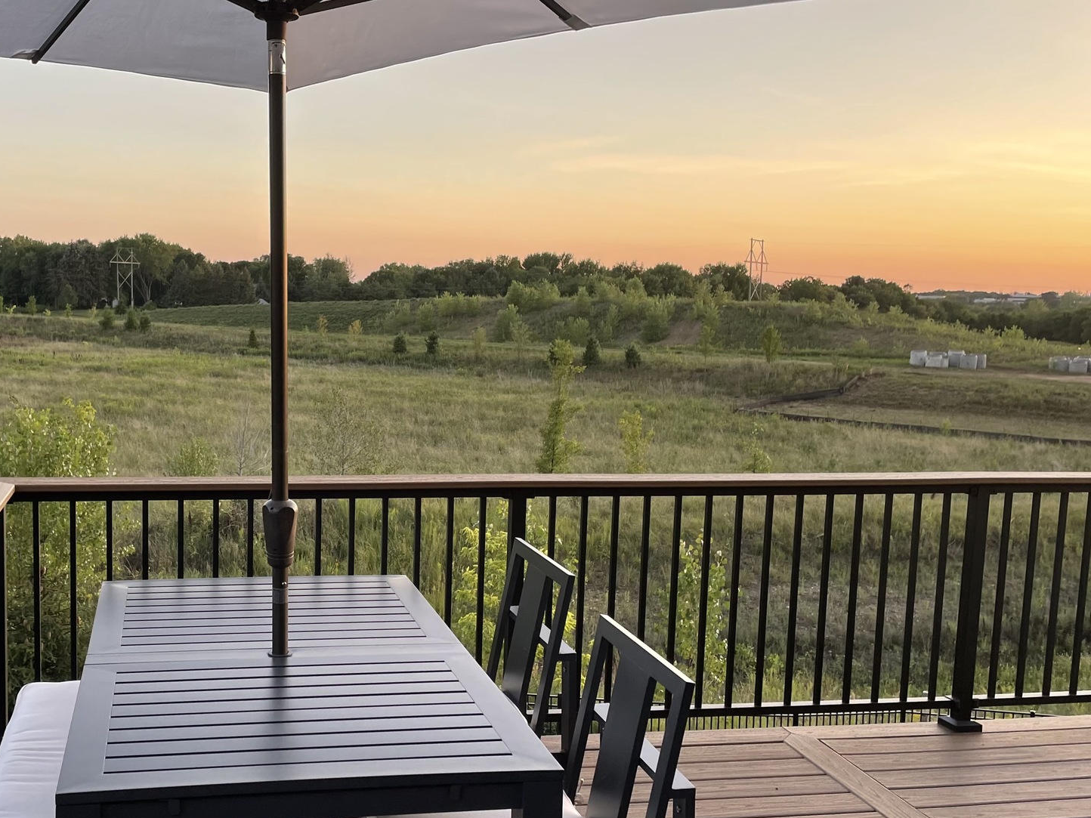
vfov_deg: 39.6
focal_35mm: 36
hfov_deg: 50.5
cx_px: 371
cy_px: 440
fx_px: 1135
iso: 40
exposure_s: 1/121
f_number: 1.6
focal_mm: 4.2
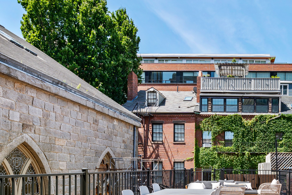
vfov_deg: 40.7
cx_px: 242
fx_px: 243
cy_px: 171
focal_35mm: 30
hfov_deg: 56.5
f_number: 8
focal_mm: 14
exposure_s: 1/200
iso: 100
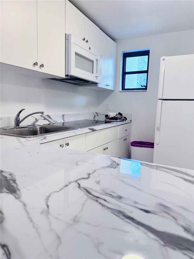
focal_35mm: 24
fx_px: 179
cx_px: 97
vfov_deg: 71.6
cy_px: 130
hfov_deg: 56.8
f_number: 1.78
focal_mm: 6.86
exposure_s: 1/120
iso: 200
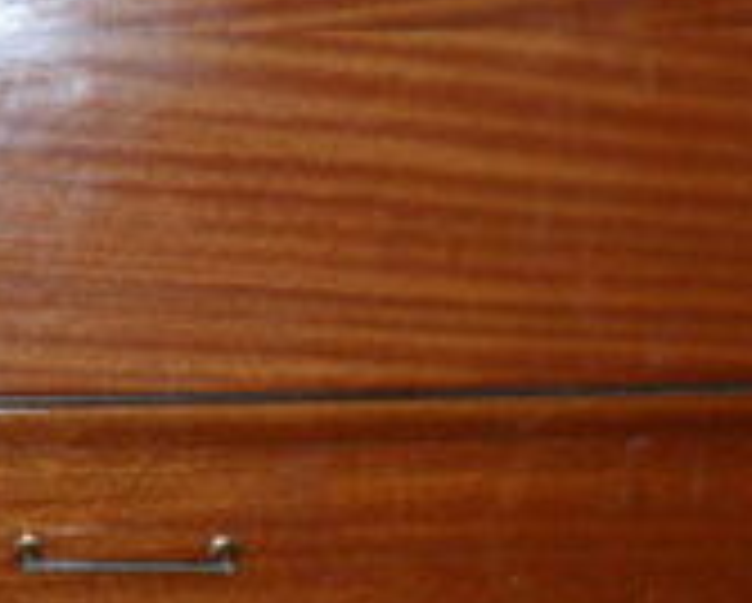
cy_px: 234
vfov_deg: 15.7
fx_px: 2184
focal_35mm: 98
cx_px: -23
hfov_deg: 18.9
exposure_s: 1/45
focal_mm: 6.3
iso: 200
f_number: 3
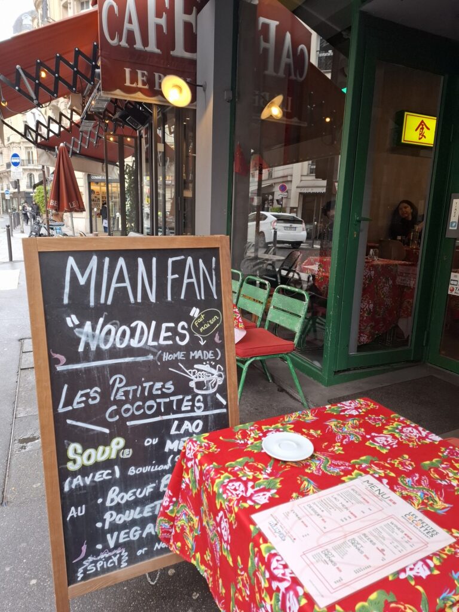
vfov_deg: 73.9
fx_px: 407
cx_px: 230
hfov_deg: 58.9
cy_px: 306
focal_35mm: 23
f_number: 1.8
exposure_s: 1/100
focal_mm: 5.54
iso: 64
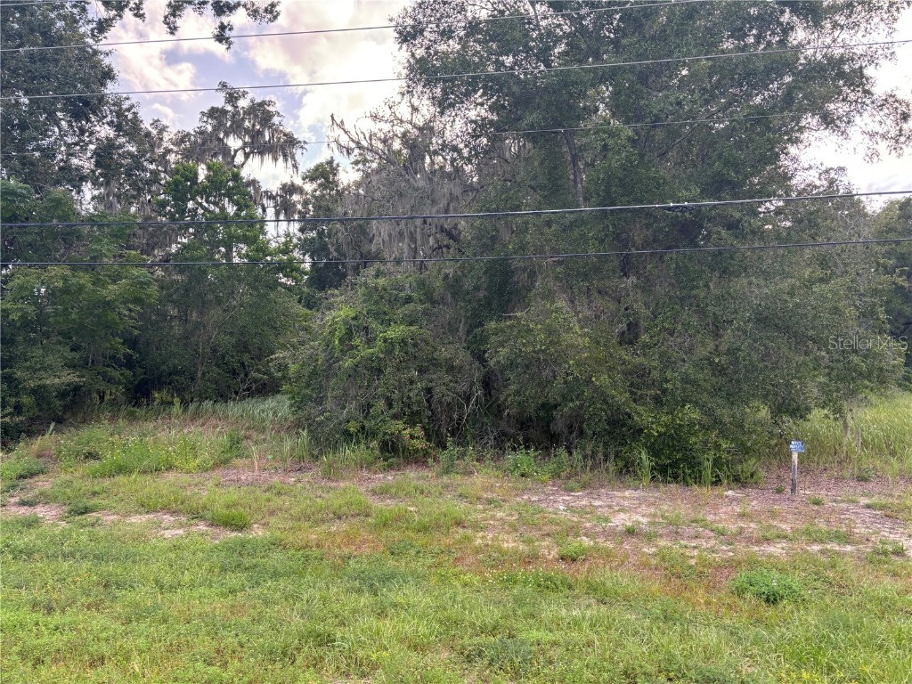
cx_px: 456
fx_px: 685
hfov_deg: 67.3
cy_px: 342
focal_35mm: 26
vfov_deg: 53.1
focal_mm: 5.96
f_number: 1.6
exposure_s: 1/171
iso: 50
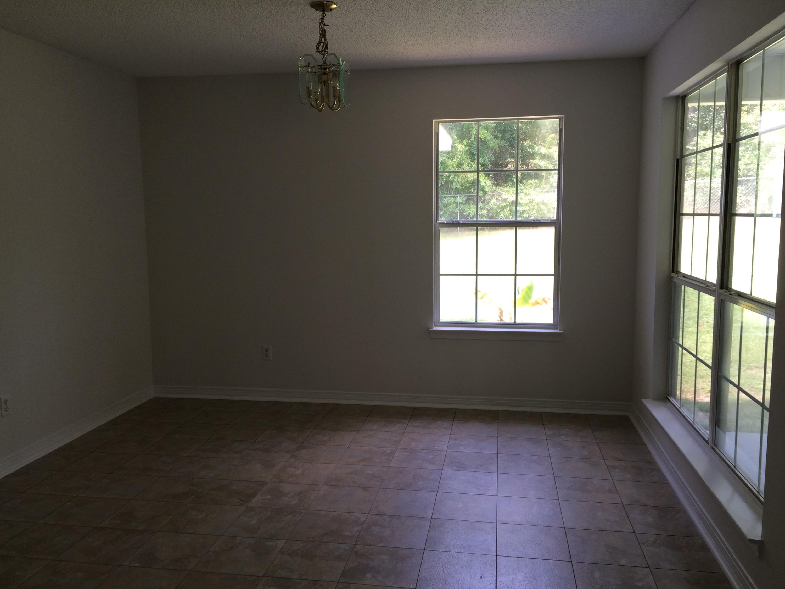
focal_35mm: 29
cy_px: 294
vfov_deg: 48.2
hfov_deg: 61.7
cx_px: 392
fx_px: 658
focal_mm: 4.15
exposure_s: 1/60
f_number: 2.2
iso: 40
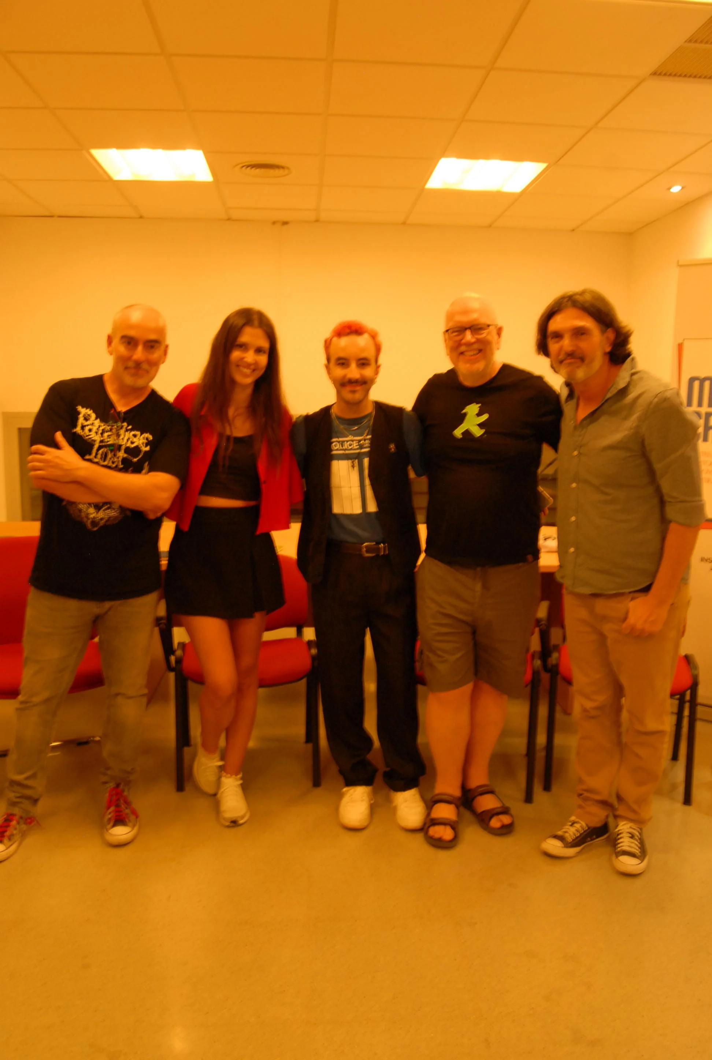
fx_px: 797
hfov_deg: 48.1
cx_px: 356
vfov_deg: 67.3
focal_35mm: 27
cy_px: 530
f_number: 6.3
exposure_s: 1/10
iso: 400
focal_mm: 18
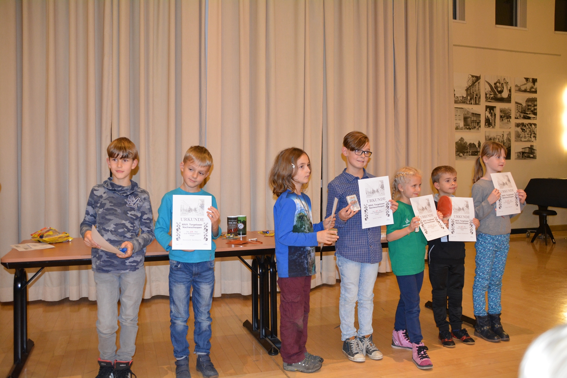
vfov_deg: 40.0
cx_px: 284
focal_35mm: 33
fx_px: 520
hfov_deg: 57.2
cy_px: 189
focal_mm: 22
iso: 1600
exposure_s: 1/60
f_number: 3.8
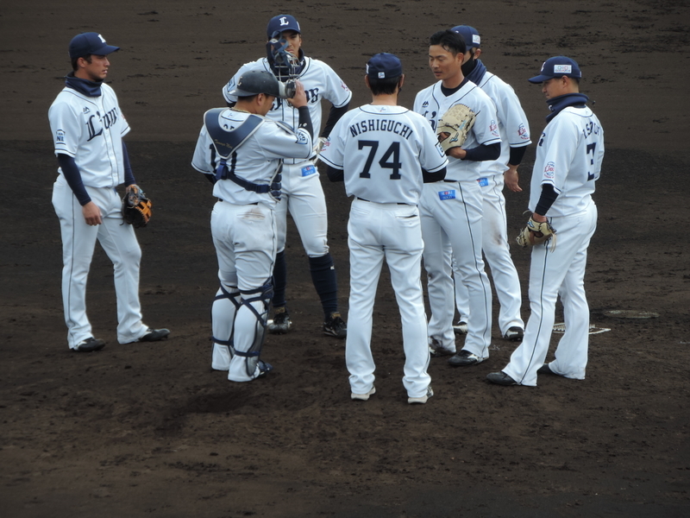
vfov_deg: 3.4
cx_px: 345
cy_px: 259
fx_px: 8671
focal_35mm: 435
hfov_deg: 4.6
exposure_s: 1/250
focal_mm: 77.5
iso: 80
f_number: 4.9
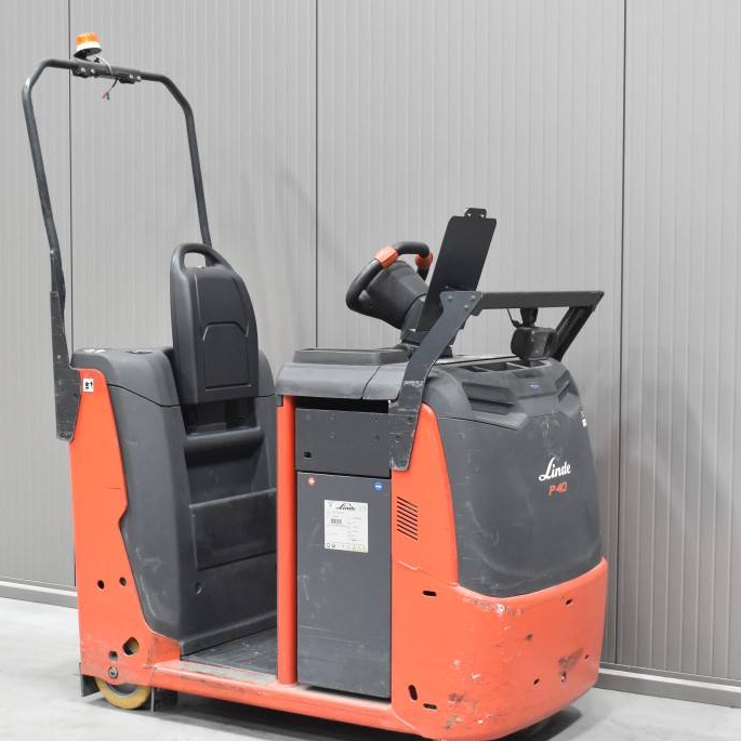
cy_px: 396
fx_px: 1568
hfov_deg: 26.6
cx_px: 353
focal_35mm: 65
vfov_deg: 26.6
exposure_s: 1/30
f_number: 5.6
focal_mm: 29
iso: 2000
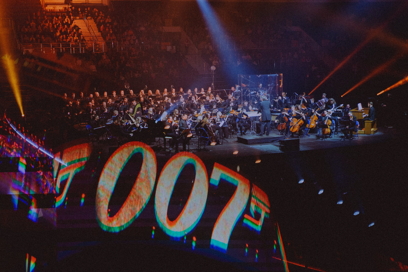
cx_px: 204
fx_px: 601
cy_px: 136
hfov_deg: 37.5
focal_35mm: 53
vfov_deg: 25.5
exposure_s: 1/100
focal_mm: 35
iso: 800
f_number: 2
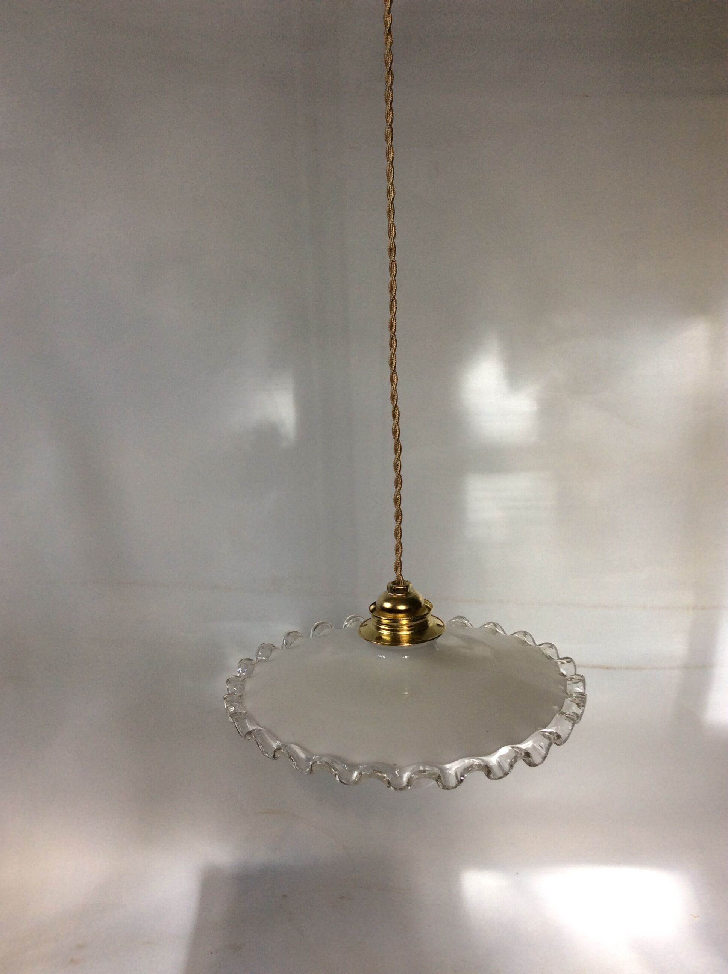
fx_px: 900
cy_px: 487
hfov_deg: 44.1
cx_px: 364
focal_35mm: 32
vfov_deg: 56.9
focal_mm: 3.3
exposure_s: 1/50
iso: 32
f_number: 2.4
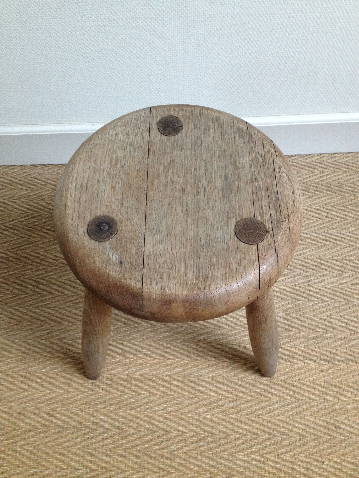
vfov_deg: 52.6
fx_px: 484
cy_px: 239
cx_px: 180
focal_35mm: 35
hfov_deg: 40.7
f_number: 2.4
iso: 250
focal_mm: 4.28
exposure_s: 1/20
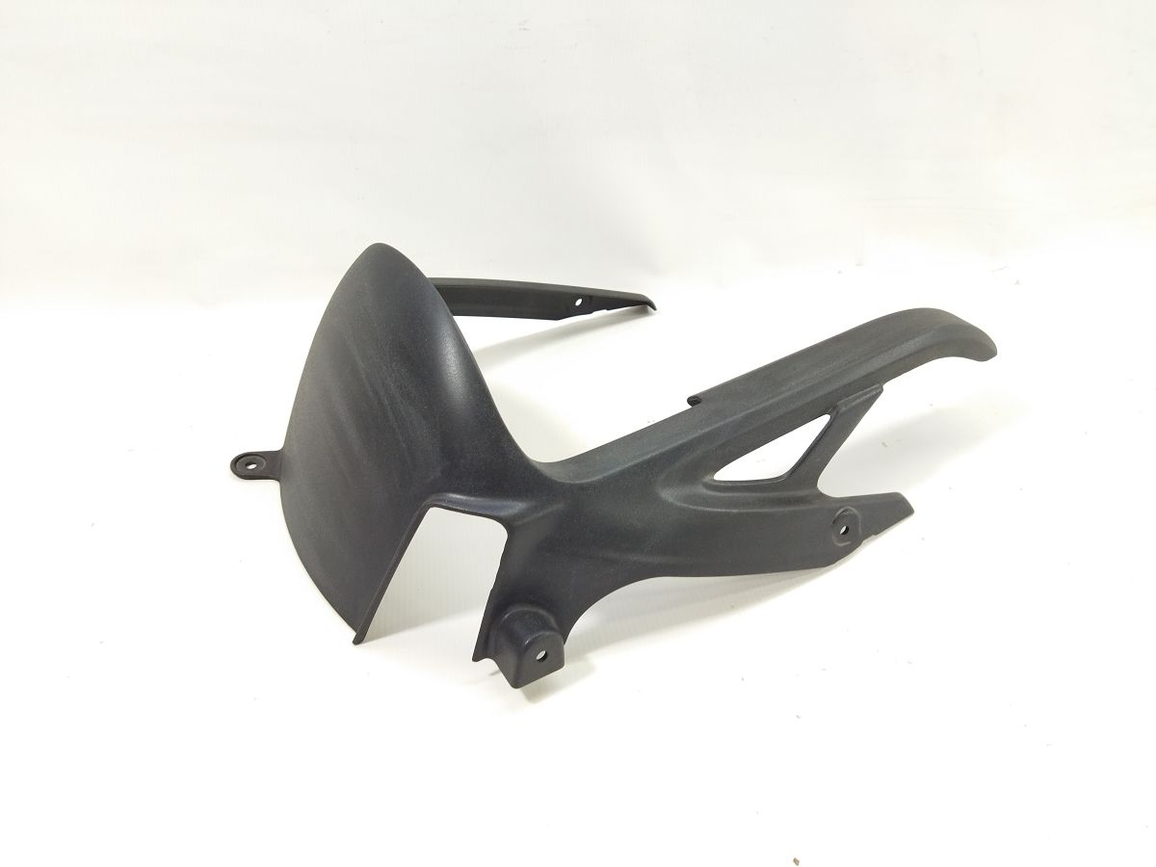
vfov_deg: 51.4
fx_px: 902
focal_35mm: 27
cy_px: 434
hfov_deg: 65.3
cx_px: 578
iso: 104
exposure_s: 1/50
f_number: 1.79
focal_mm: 4.71
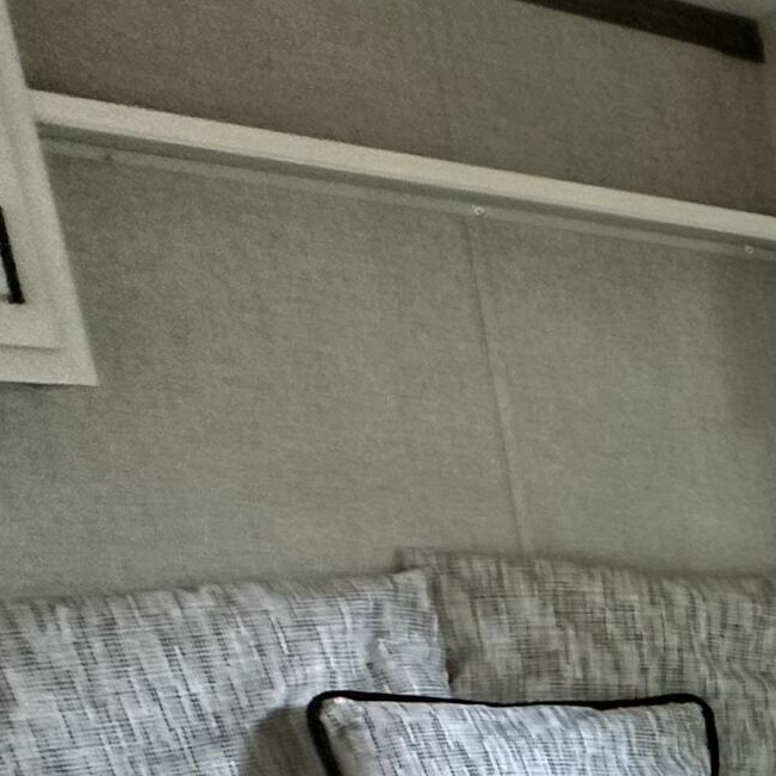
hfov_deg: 18.2
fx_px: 1446
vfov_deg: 26.8
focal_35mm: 57
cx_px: 1598
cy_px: 915
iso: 320
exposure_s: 1/99
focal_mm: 2.22
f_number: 2.2
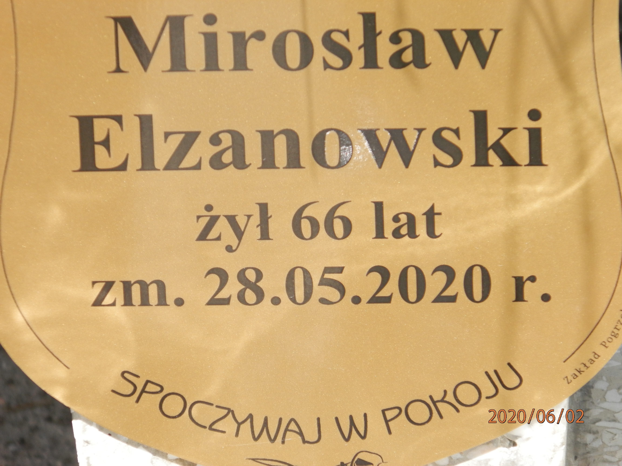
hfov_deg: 5.0
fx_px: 7134
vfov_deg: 3.7
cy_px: 233
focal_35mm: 397
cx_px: 311
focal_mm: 70.9
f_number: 5.7
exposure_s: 1/250
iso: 160
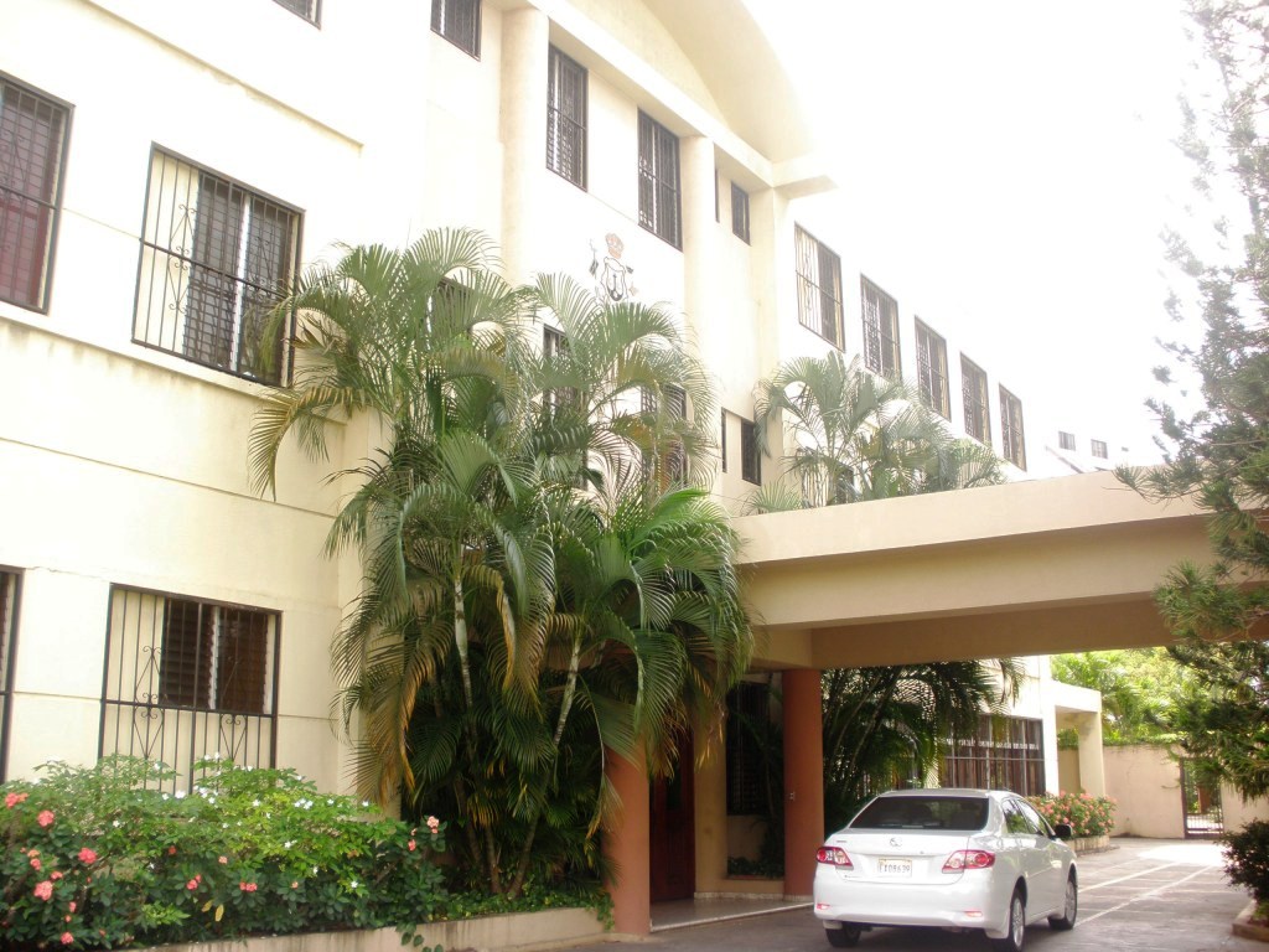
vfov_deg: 39.7
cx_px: 634
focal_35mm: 36
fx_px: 1320
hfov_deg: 51.4
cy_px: 476
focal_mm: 6.3
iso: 64
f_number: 3.5
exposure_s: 1/80
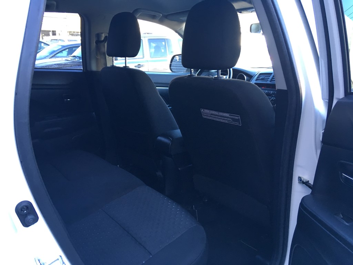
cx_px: 176
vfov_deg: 48.2
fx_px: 296
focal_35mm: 29
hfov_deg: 61.7
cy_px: 132
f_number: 2.2
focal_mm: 4.15
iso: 40
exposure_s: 1/30
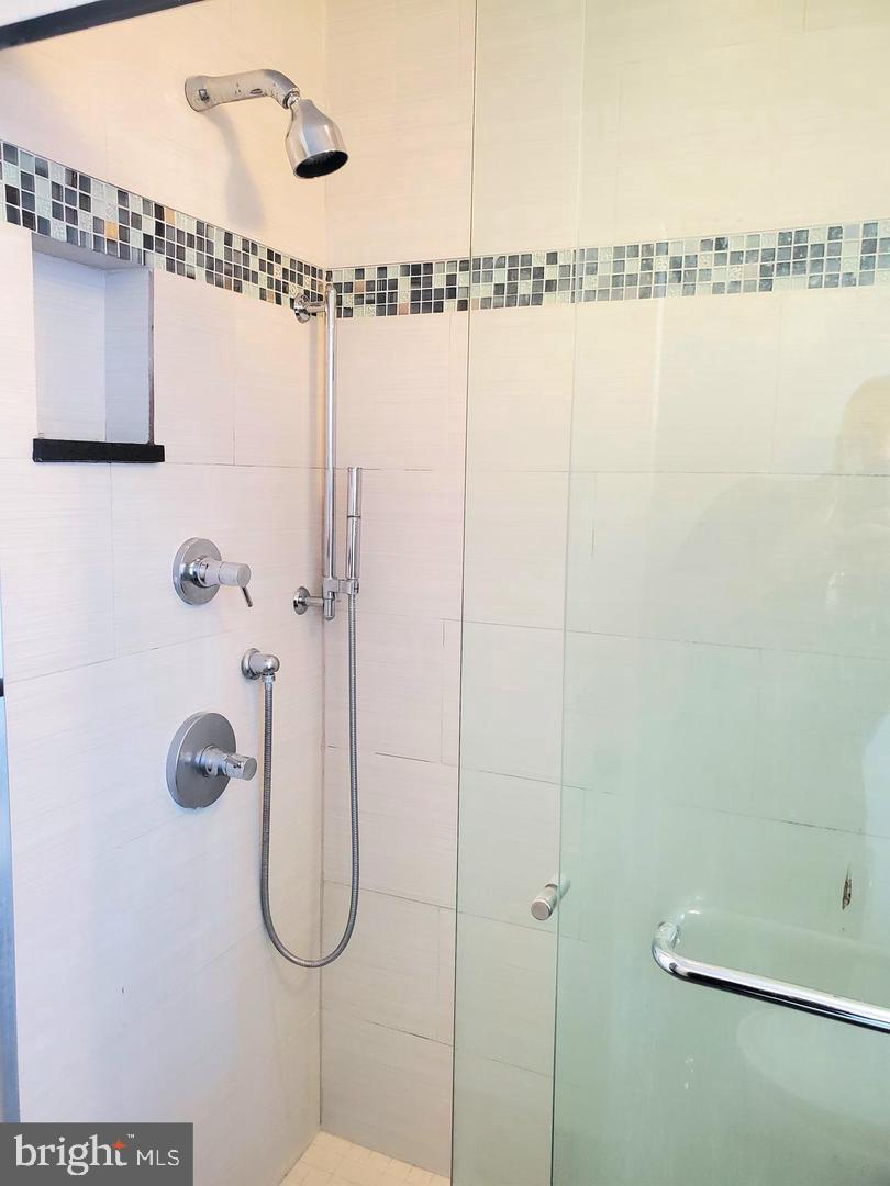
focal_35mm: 26
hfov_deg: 53.1
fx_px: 891
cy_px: 593
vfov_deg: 67.3
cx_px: 445
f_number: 2.4
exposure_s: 1/60.2
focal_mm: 4.3
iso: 200
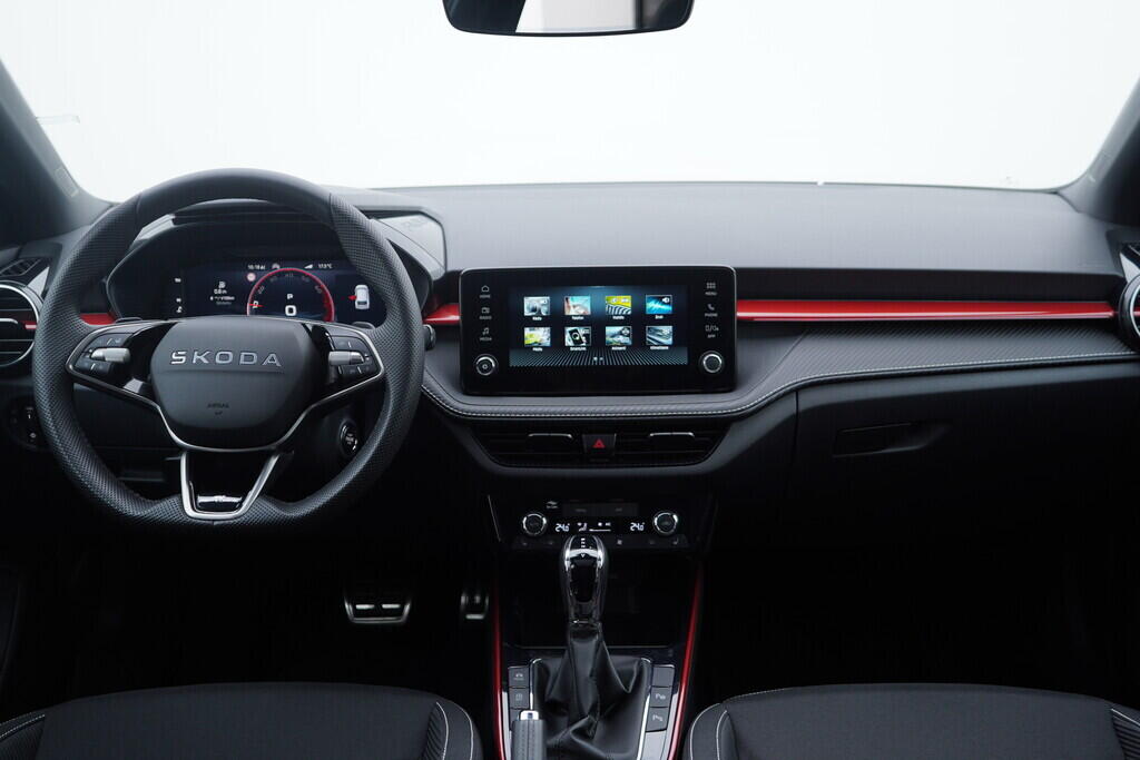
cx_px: 570
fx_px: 1140
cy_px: 380
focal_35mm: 36
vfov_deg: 36.9
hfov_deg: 53.1
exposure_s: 1/50
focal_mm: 24
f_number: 3.2
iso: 125
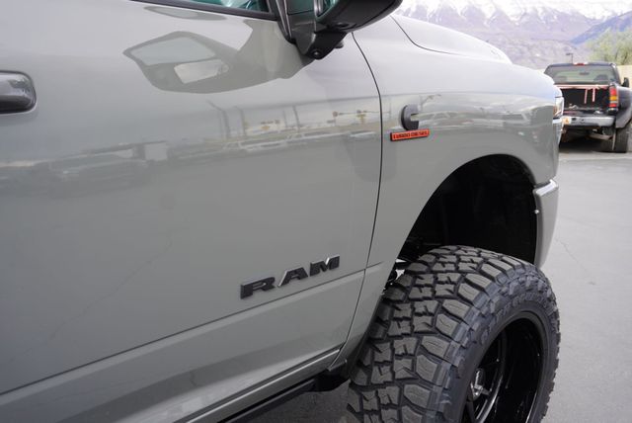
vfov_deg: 43.7
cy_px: 212
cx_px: 316
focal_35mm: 30
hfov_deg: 61.9
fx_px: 527
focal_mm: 20
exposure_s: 1/100
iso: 100
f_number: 6.3
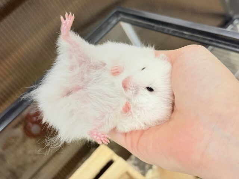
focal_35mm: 52
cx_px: 120
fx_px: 359
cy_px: 90
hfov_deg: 36.8
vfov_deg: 28.0
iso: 50
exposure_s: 1/50
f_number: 1.6
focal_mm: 5.96
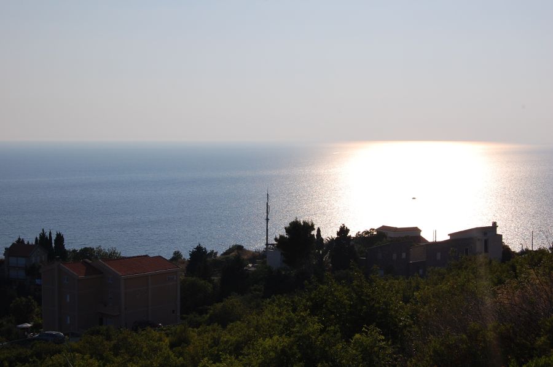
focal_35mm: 57
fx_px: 874
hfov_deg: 35.1
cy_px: 184
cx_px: 276
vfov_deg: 23.7
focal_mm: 38
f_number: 14
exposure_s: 1/800
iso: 200
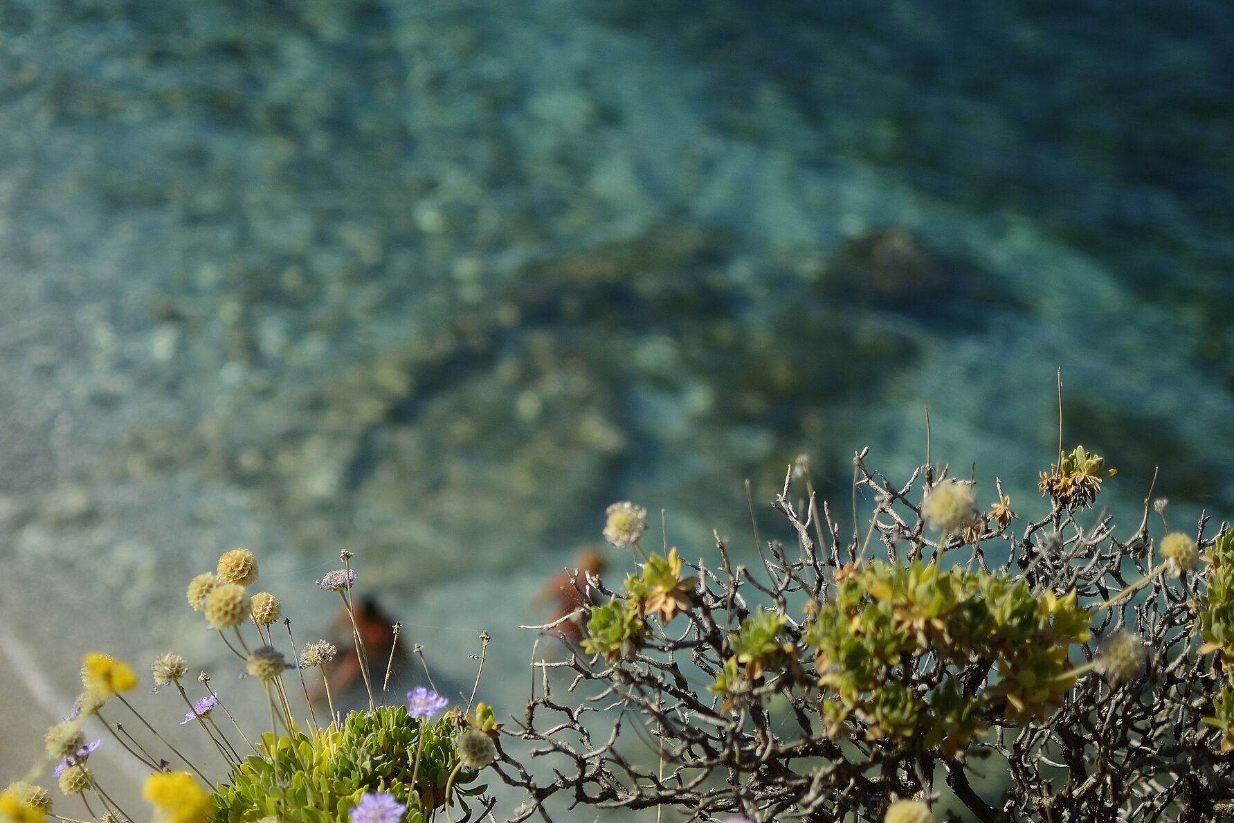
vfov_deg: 19.3
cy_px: 497
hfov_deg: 28.5
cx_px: 448
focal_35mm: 71
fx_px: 2423
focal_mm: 35
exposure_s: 1/2000
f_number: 1.8
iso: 160
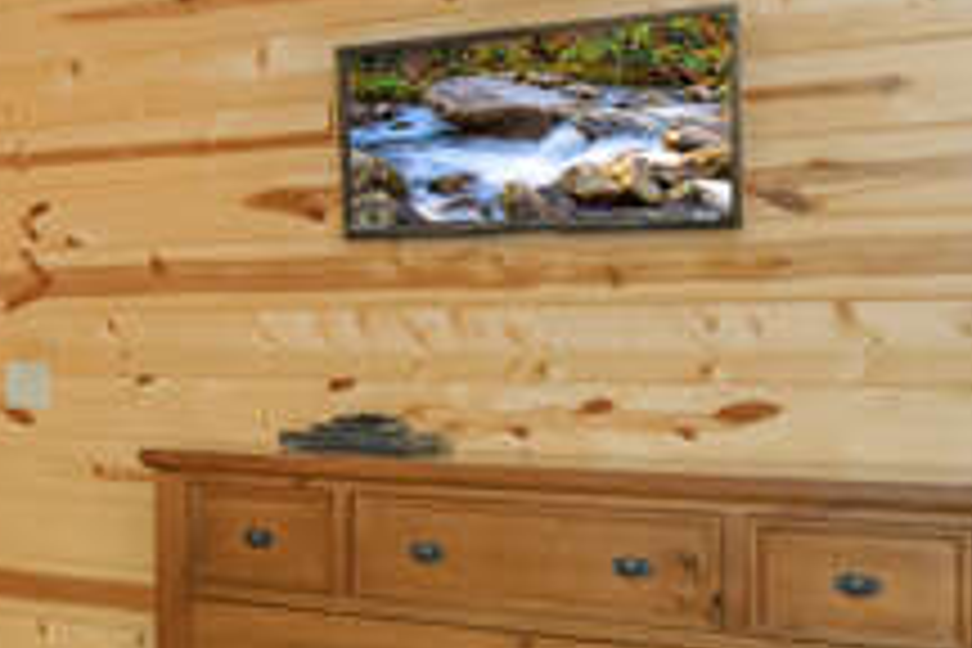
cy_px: 338
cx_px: -612
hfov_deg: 24.1
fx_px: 1539
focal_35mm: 57
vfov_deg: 23.8
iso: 1000
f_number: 7.1
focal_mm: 16
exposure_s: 1/80
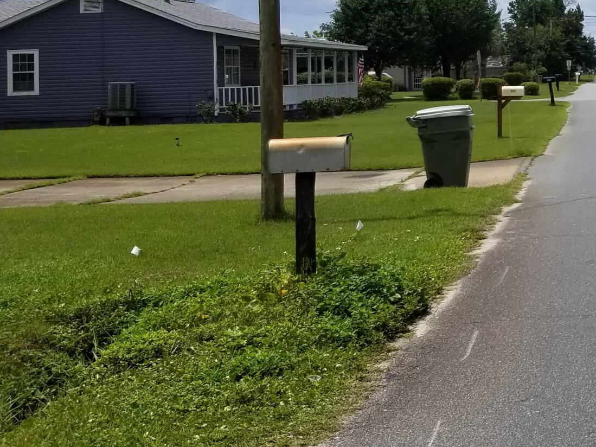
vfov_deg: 20.3
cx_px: 706
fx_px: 1222
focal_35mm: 71
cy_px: 52
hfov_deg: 24.9
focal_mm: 4.25
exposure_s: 1/5008
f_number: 1.7
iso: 50
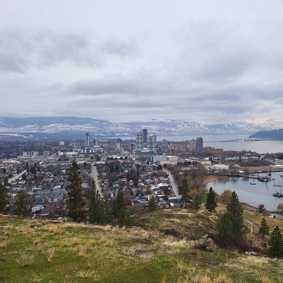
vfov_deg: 51.1
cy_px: 144
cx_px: 192
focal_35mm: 32
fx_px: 296
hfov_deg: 50.1
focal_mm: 5.4
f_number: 1.8
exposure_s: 1/127
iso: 40
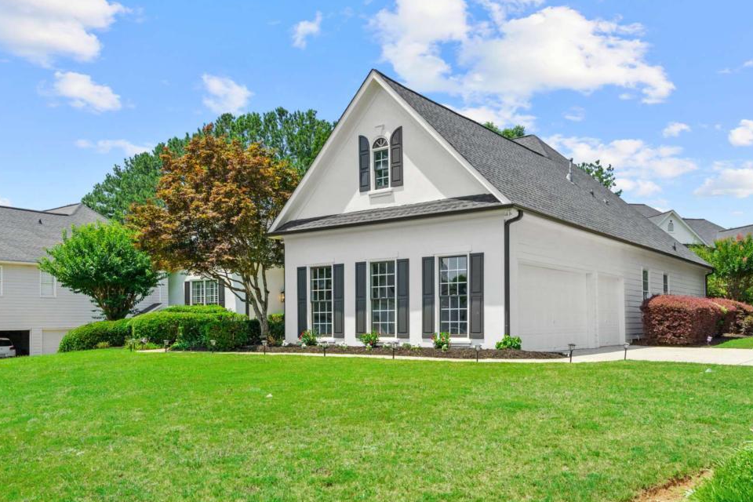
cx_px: 404
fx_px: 627
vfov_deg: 43.4
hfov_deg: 61.9
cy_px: 295
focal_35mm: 30
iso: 1250
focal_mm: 24
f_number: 6.3
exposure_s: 1/2000
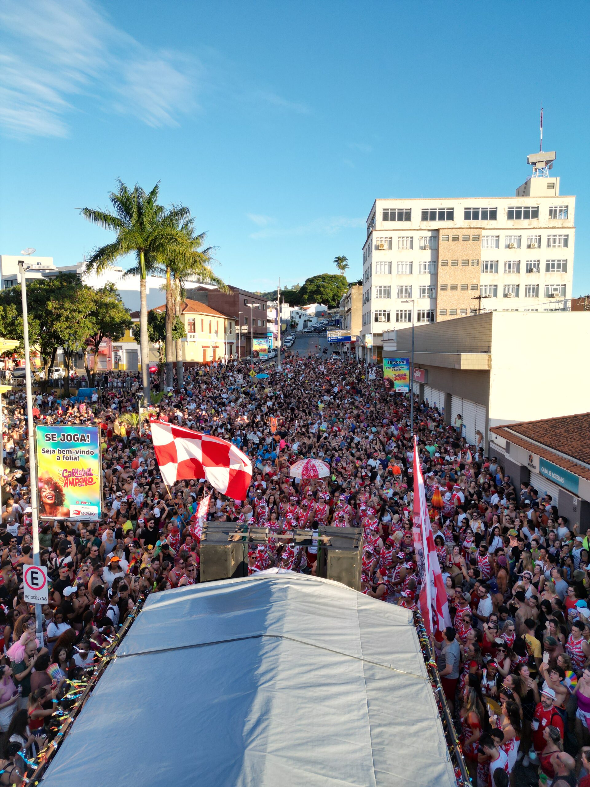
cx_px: 295
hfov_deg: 56.8
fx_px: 545
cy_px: 394
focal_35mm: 24
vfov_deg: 71.6
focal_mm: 6.72
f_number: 1.7
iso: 130
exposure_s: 1/1250
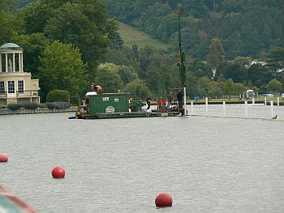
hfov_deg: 5.9
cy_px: 106
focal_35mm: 338
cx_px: 142
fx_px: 2775
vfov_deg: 4.4
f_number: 5.6
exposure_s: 1/250
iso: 80
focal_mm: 56.3
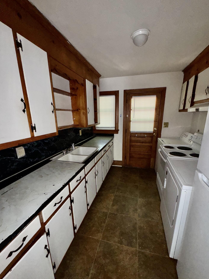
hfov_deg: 81.7
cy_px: 147
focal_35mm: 15
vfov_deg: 98.1
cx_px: 106
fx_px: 121
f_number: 2.2
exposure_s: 1/60
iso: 100
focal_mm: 2.22
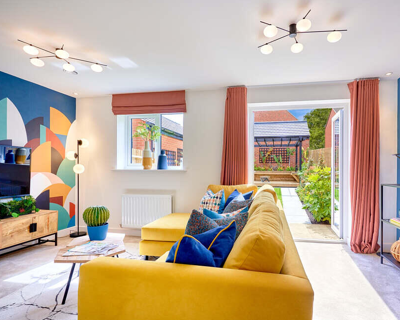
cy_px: 168
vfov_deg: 70.8
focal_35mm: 19
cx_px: 231
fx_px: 225
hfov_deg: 82.6
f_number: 10
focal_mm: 16
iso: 100
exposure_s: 1/15
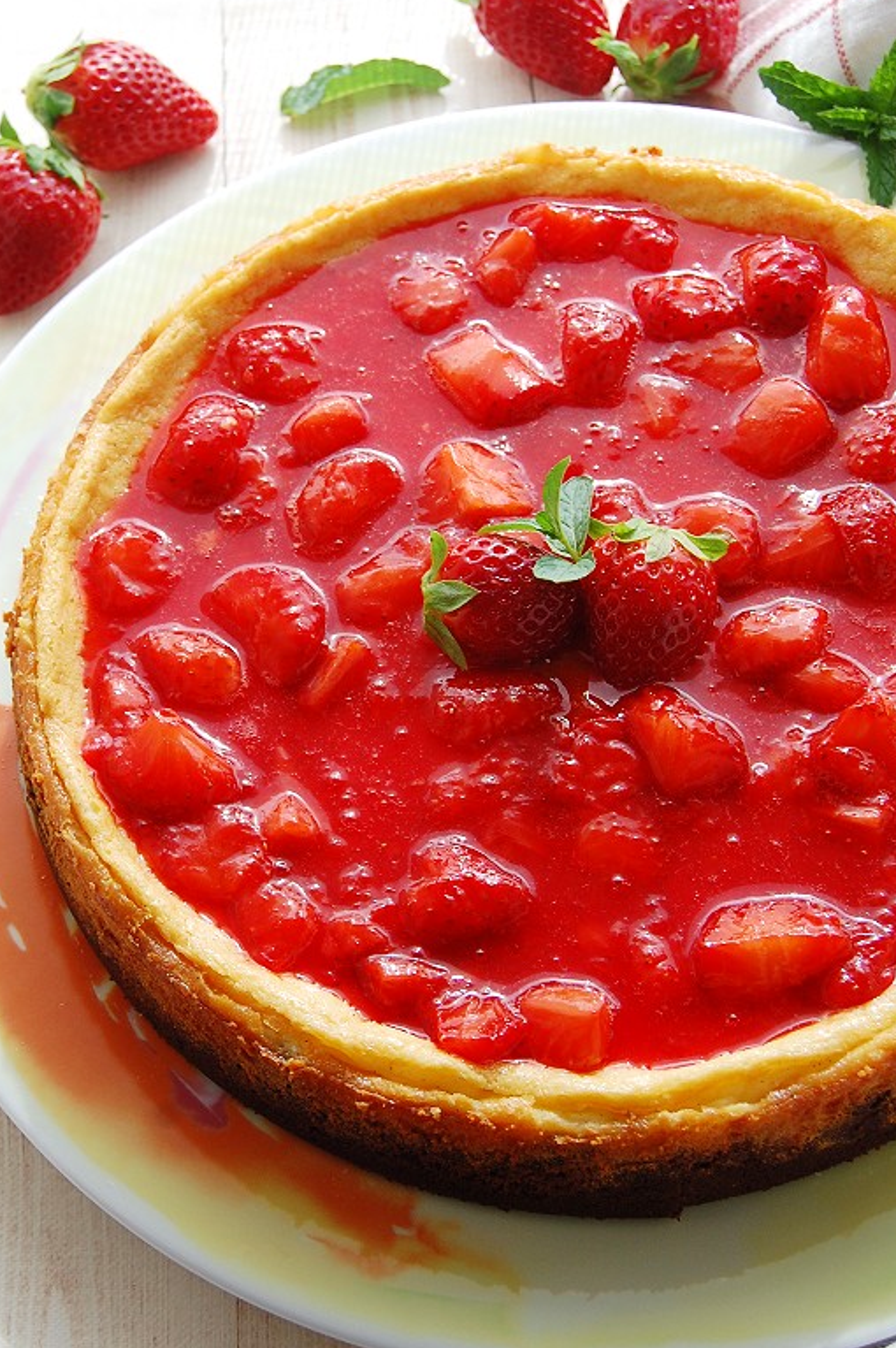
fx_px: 2268
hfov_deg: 22.3
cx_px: 319
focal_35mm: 61
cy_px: 627
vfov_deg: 33.1
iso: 200
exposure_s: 1/125
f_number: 8
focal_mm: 31
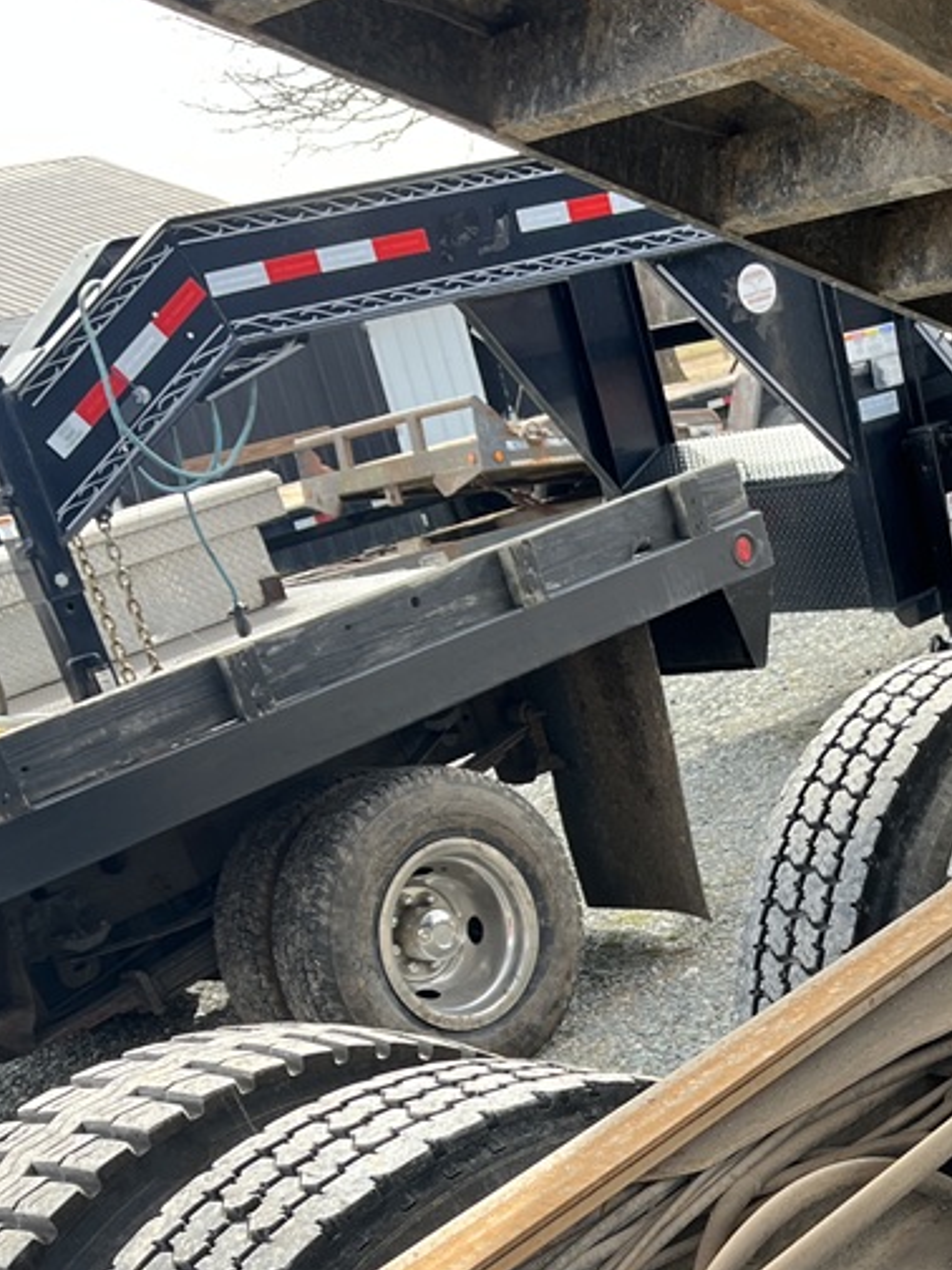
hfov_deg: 27.0
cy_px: 1131
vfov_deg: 34.8
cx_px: 861
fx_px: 1907
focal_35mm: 52
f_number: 1.6
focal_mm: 5.1
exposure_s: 1/454
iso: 50
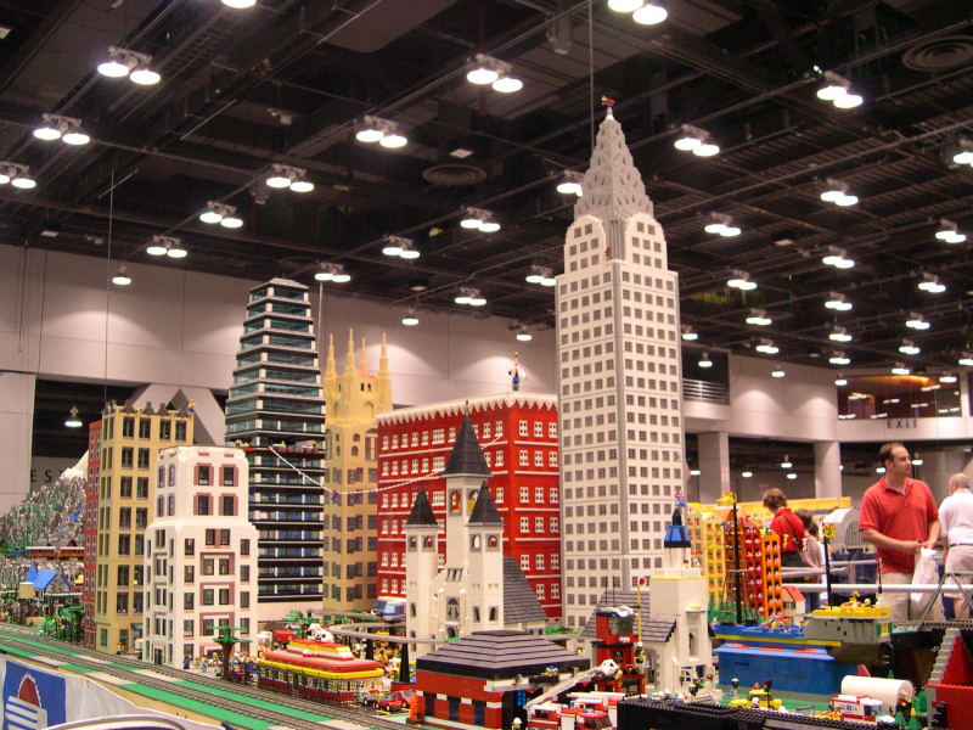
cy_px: 365
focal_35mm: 38
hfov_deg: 49.0
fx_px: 1068
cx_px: 486
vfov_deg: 37.7
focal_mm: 8
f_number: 2.8
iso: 400
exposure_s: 1/44.4
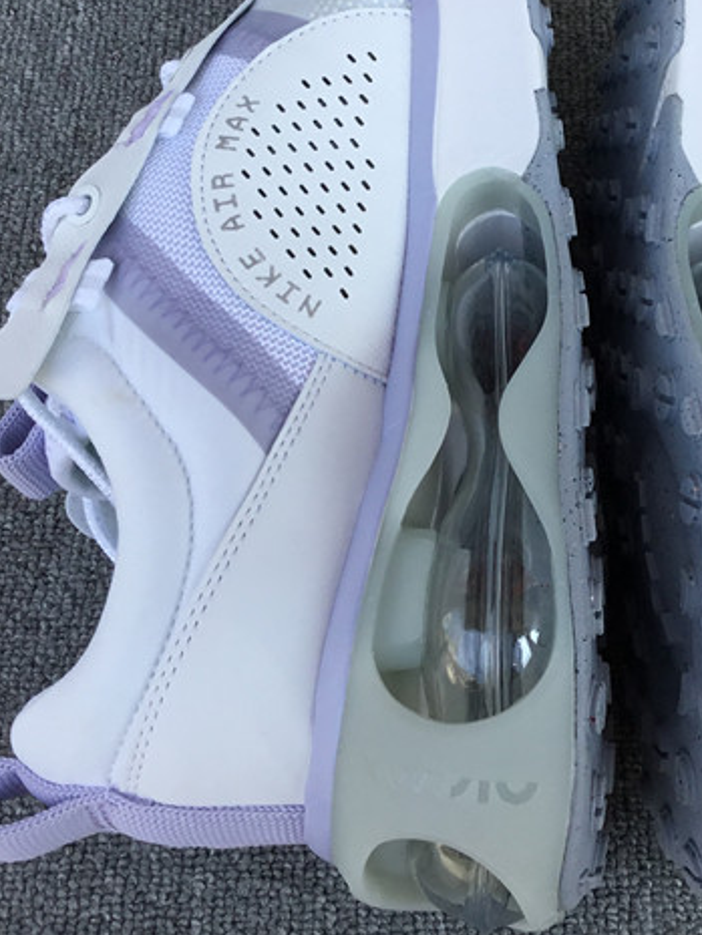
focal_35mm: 60
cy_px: 301
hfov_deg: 24.0
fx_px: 1622
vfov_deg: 31.9
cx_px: 581
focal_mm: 3.3
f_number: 2.4
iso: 25
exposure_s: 1/390
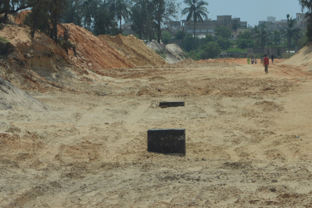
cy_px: 95
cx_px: 244
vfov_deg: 4.9
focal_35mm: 282
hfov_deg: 7.3
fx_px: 2446
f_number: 7.1
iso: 200
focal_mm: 102
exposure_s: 1/200
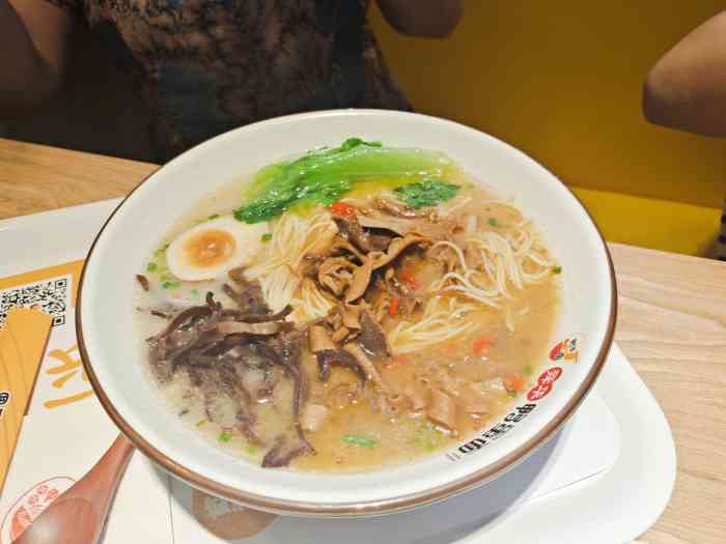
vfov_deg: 61.1
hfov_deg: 76.4
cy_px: 272
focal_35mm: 22
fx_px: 461
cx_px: 363
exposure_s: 1/100
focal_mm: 4.71
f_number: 1.79
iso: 69
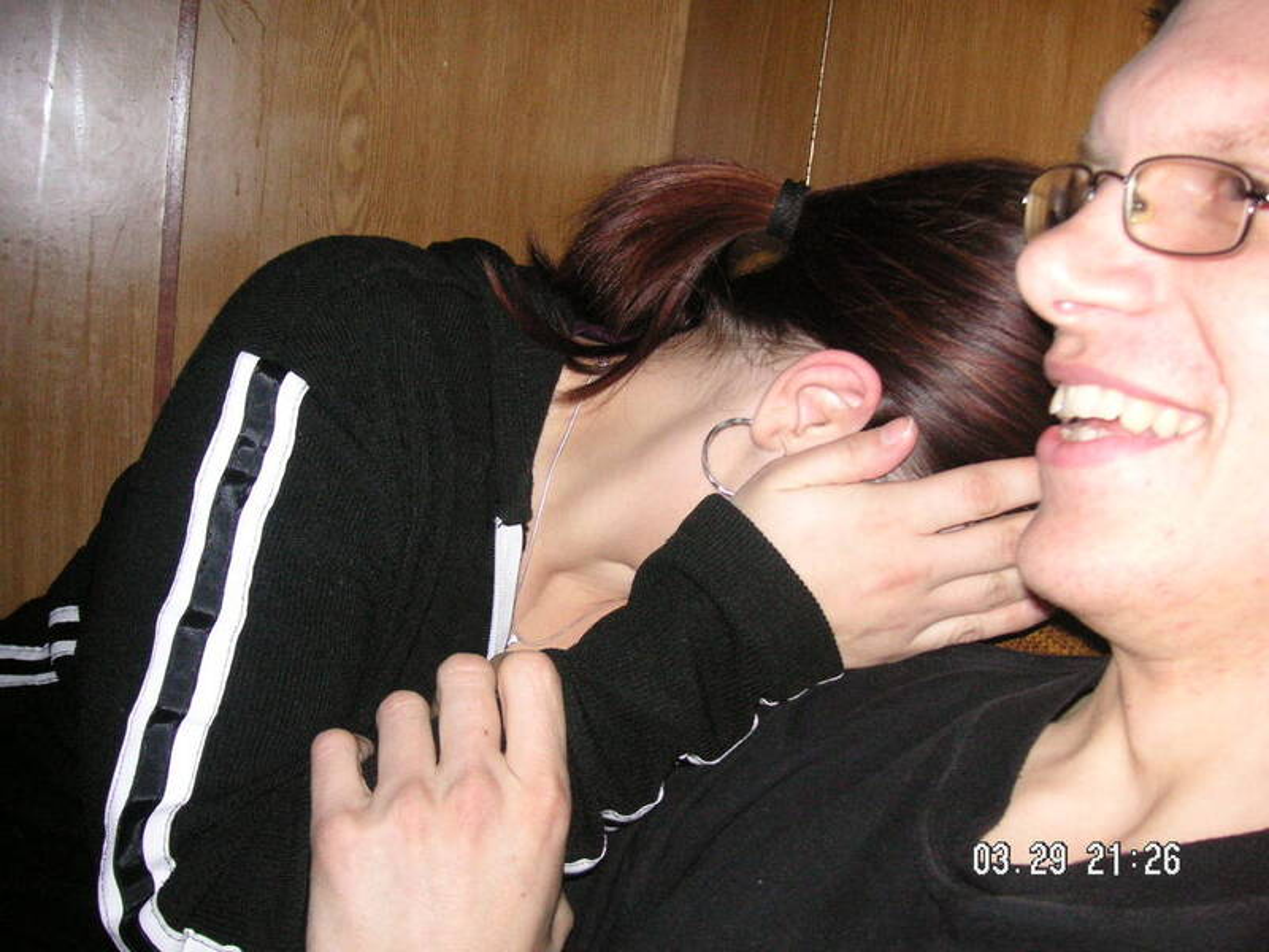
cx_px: 634
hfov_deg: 50.1
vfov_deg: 38.7
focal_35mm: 37
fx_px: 1356
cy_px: 476
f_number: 2.8
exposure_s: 1/45
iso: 160
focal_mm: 6.1
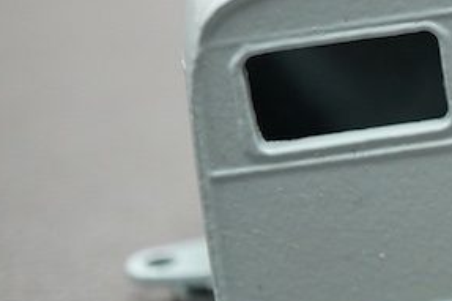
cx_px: 643
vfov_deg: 9.7
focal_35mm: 141
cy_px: 16
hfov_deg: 13.8
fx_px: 1769
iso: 1250
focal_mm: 30
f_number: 7.1
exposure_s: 1/125
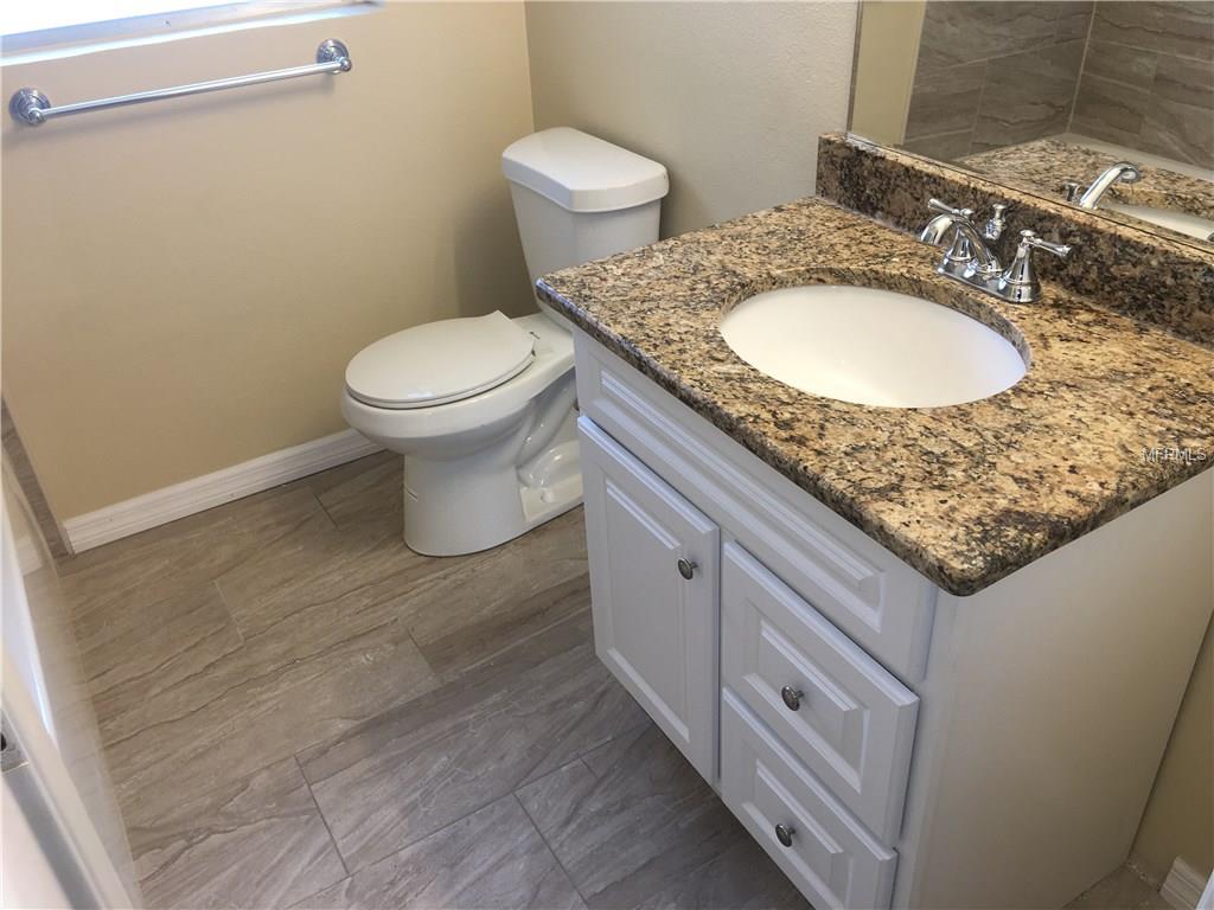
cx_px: 607
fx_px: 1017
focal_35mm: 29
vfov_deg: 48.2
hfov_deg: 61.7
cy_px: 455
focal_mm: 4.15
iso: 25
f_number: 2.2
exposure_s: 1/30
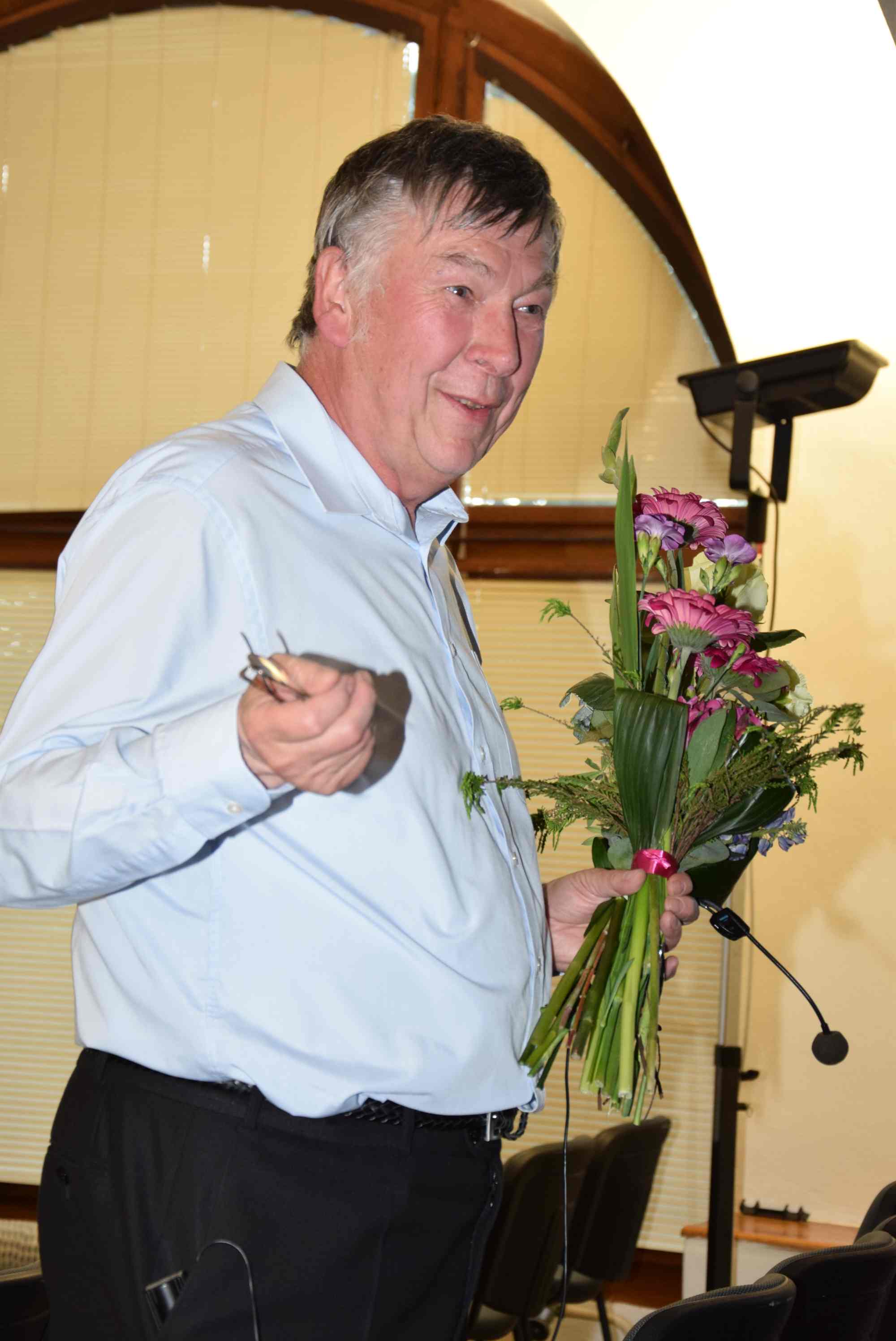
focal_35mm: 78
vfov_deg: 26.0
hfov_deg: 17.5
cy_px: 670
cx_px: 448
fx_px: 2906
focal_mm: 52
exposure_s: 1/100
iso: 800
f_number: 5
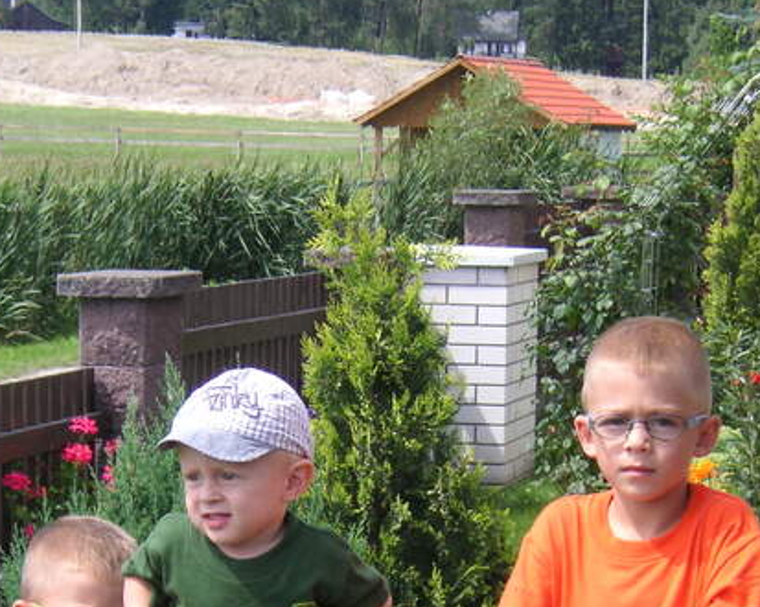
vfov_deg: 9.9
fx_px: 3485
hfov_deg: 12.4
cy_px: 544
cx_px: 298
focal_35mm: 155
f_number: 4.6
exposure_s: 1/180
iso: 50
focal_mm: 13.6
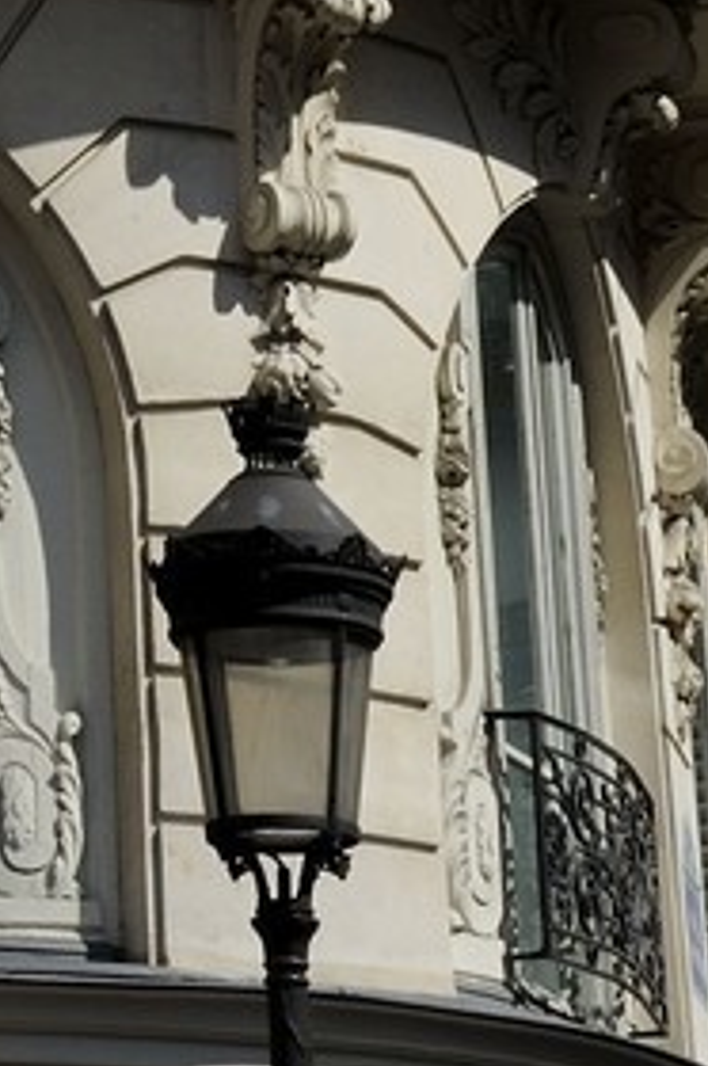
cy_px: -1603
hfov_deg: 6.3
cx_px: -293
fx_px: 6417
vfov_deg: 8.6
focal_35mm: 217
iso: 200
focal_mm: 38
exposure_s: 1/160
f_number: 16
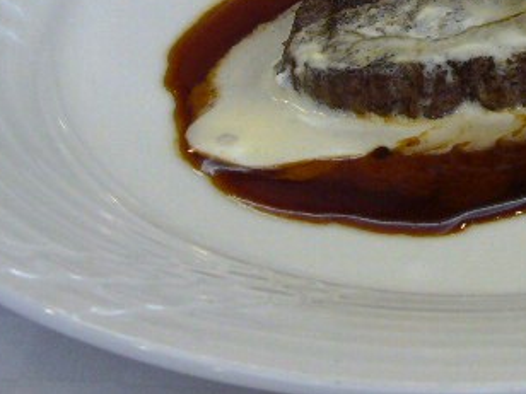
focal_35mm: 139
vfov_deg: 10.6
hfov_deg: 14.1
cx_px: 466
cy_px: 32
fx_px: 2112
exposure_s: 1/30
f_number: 3.6
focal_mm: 8.1
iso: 100
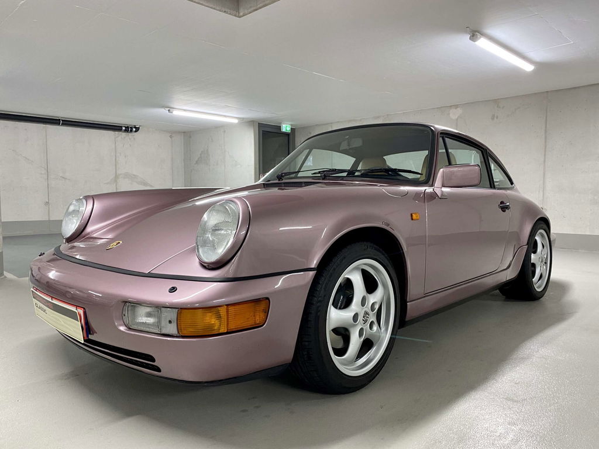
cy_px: 224
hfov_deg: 67.3
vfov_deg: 53.1
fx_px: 450
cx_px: 300
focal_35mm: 26
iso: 125
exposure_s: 1/50
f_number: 1.8
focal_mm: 4.25
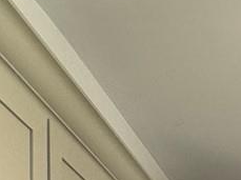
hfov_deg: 18.3
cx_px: 336
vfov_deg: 11.9
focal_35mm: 98
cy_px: 447
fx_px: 681
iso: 200
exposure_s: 1/60
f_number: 2.2
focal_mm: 2.22
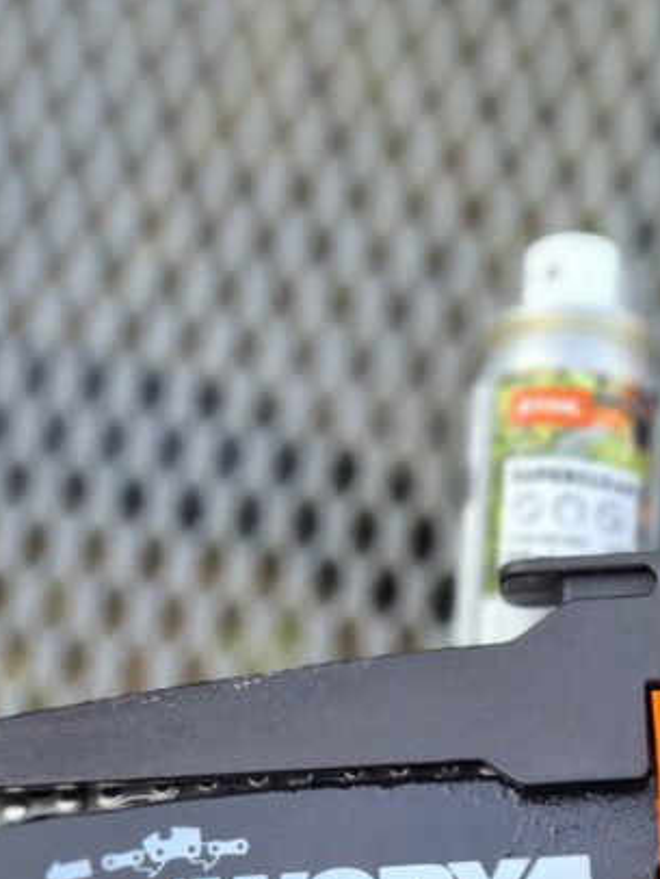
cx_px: 580
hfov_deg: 24.6
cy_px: 877
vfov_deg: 30.8
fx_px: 1473
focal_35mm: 58
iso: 25
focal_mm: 5.4
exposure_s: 1/165
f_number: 1.8
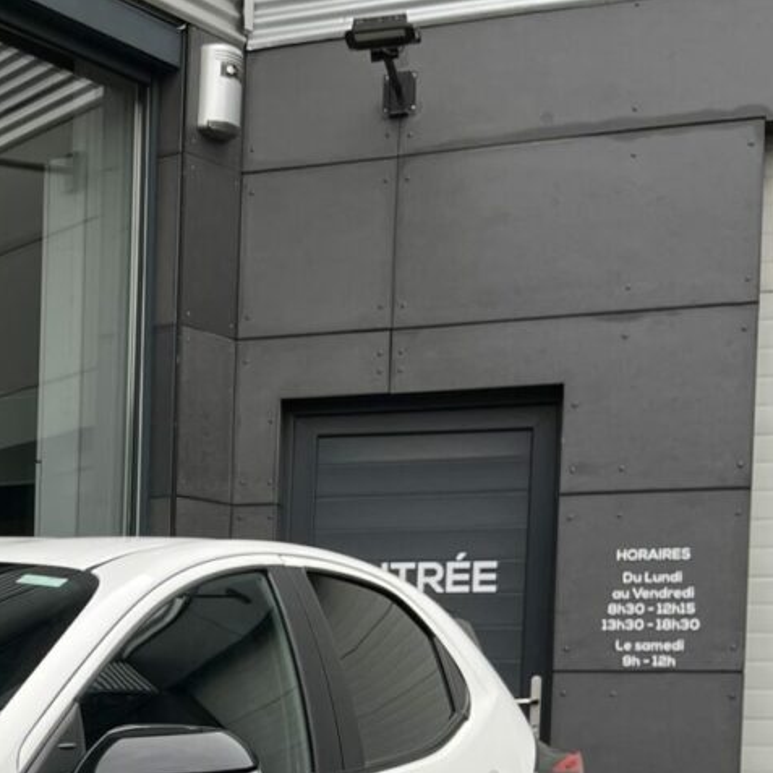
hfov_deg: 20.6
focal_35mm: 74
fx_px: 1870
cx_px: -316
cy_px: 775
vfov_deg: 22.5
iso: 40
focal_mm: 5.1
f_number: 1.6
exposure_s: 1/222
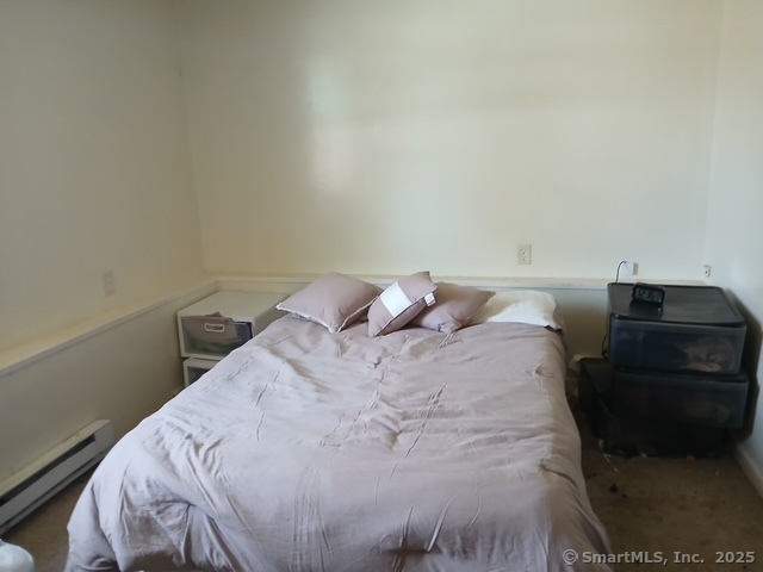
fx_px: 573
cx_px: 382
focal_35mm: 26
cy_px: 286
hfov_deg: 67.3
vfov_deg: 53.1
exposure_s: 1/24
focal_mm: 3.98
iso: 320
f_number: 1.8
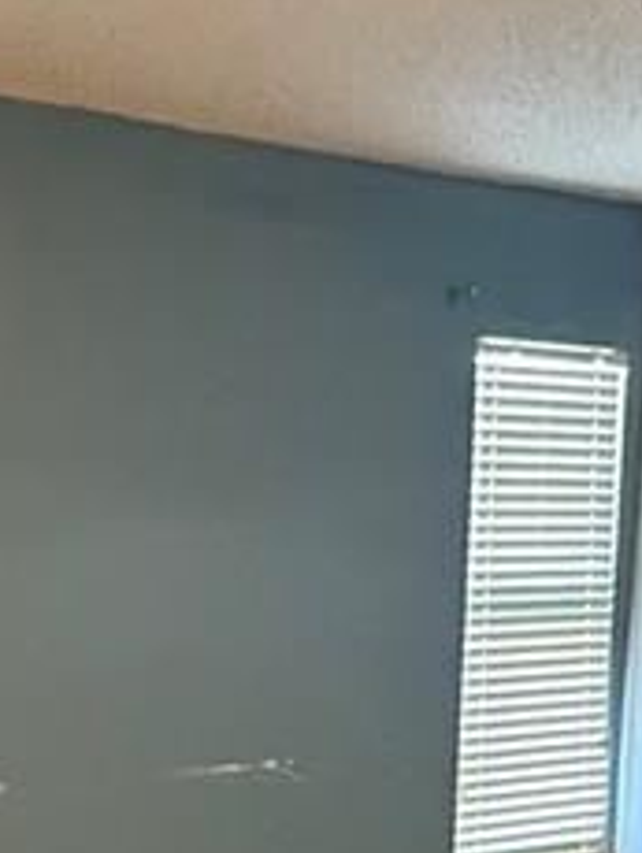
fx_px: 1802
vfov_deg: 24.2
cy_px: 1024
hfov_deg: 20.0
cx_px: 152
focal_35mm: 73
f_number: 2.2
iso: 1000
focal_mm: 2.22
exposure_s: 1/60
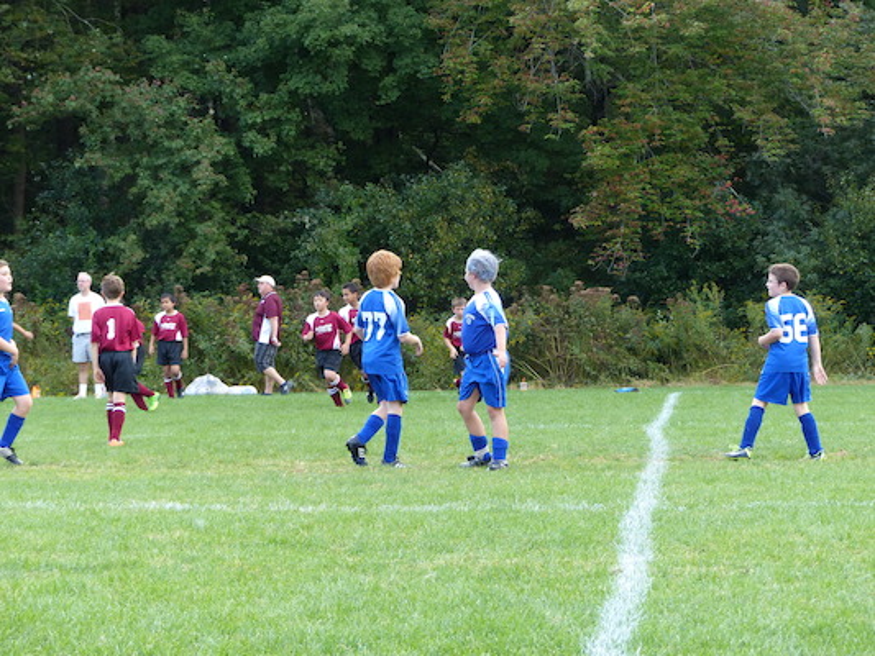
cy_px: 328
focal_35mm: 142
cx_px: 438
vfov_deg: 10.5
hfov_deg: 13.9
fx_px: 3590
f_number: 2.8
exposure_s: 1/500
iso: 250
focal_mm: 25.6
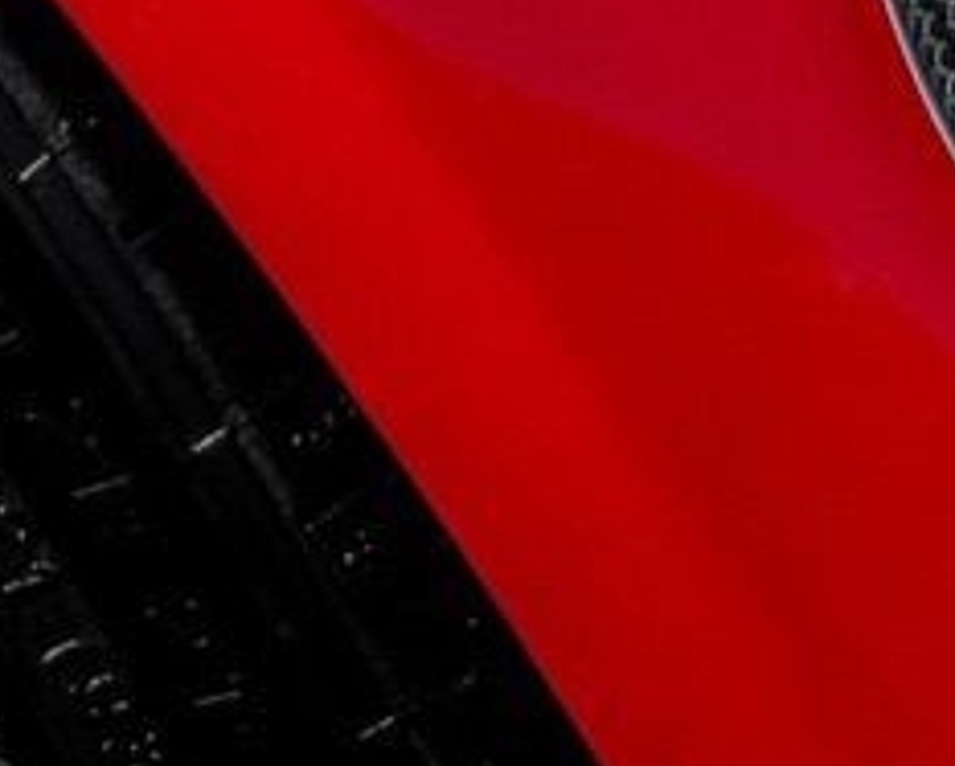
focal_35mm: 422
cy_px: -551
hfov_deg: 4.6
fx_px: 11943
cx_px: 20
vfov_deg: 3.7
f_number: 5.6
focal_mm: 50
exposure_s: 1/2000
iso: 125
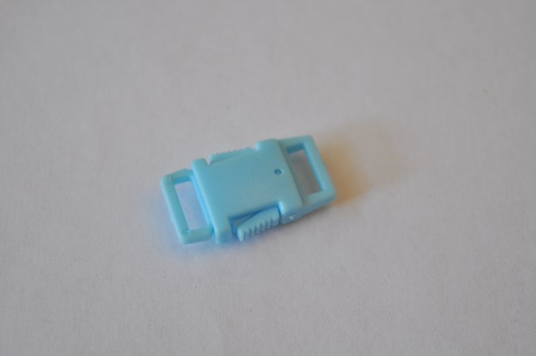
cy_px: 178
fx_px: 1227
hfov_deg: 24.7
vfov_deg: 16.5
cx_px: 268
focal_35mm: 82
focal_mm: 55
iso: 400
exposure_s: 1/100
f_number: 5.6
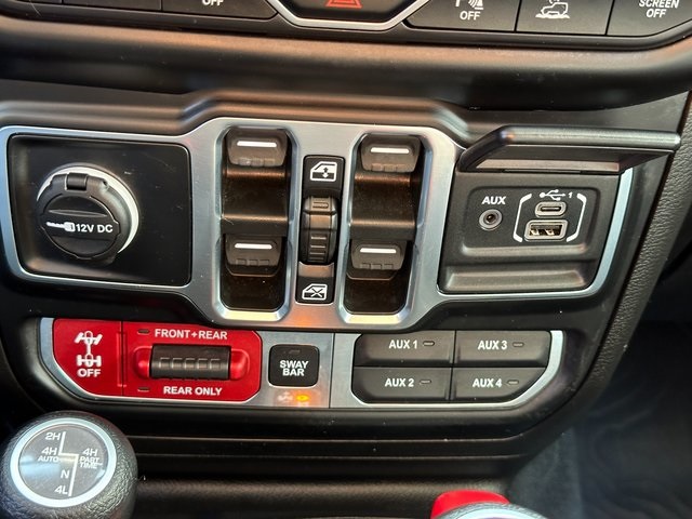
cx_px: 346
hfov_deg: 39.7
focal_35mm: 48
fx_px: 960
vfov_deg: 30.3
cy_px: 260
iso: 250
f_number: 1.78
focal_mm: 6.86
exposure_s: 1/41
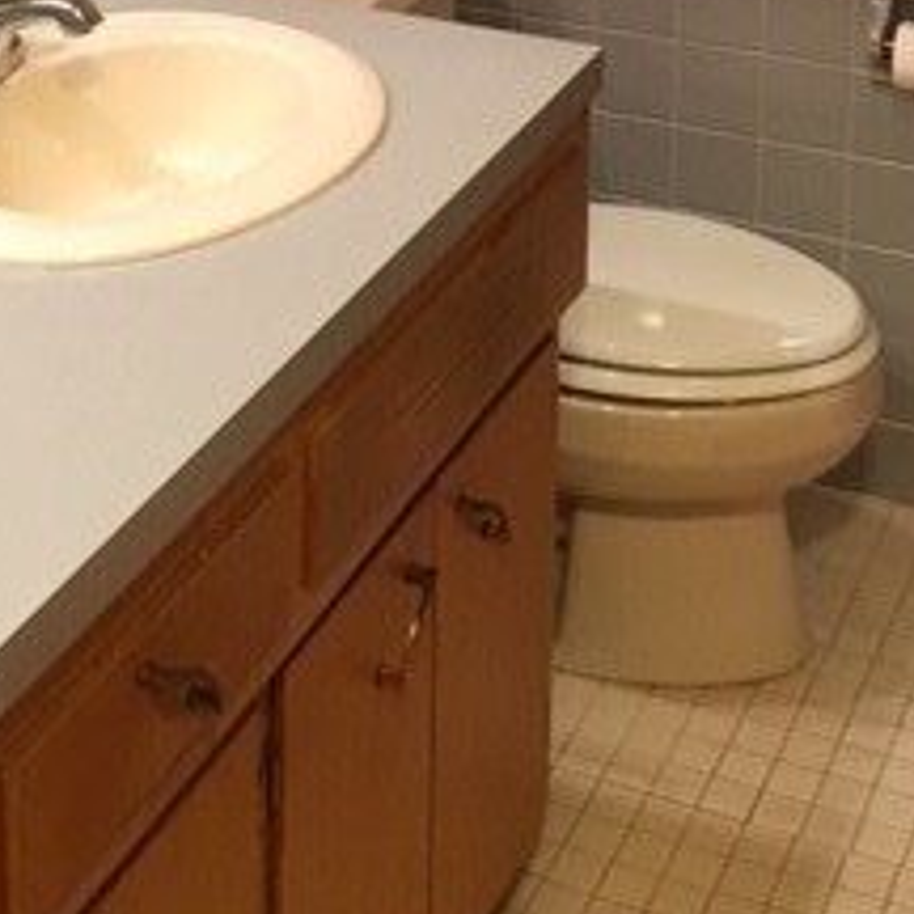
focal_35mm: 76
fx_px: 2270
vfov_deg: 20.1
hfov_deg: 22.8
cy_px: -402
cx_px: 449
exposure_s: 1/24
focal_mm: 4.15
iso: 200
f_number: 2.2
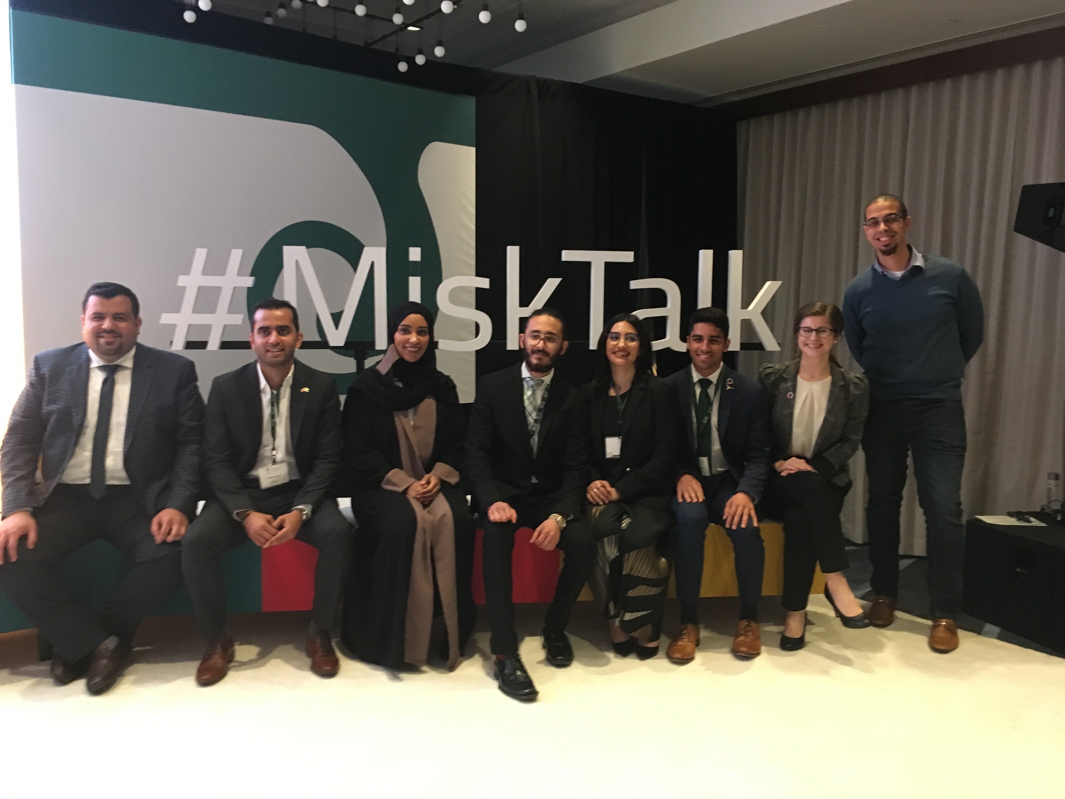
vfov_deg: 48.2
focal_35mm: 29
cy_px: 400
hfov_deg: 61.7
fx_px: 892
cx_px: 532
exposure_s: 1/15
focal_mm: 4.15
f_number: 2.2
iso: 250
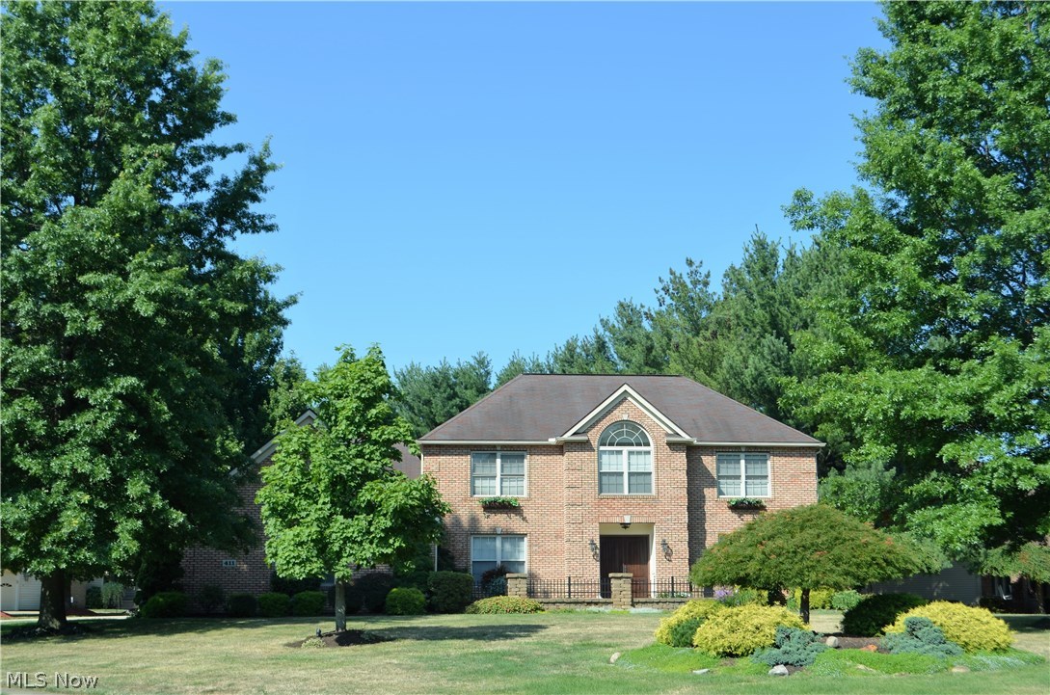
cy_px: 348
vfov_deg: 31.7
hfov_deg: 46.5
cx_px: 525
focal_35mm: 42
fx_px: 1222
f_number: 8
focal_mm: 28
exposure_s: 1/200
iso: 100
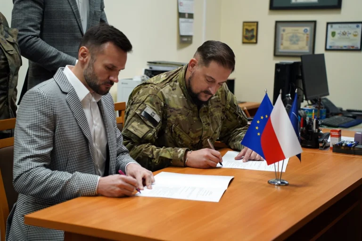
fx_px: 664
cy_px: 120
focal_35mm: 66
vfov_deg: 20.6
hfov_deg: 30.5
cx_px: 181
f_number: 3.2
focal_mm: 66
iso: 2500
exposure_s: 1/400
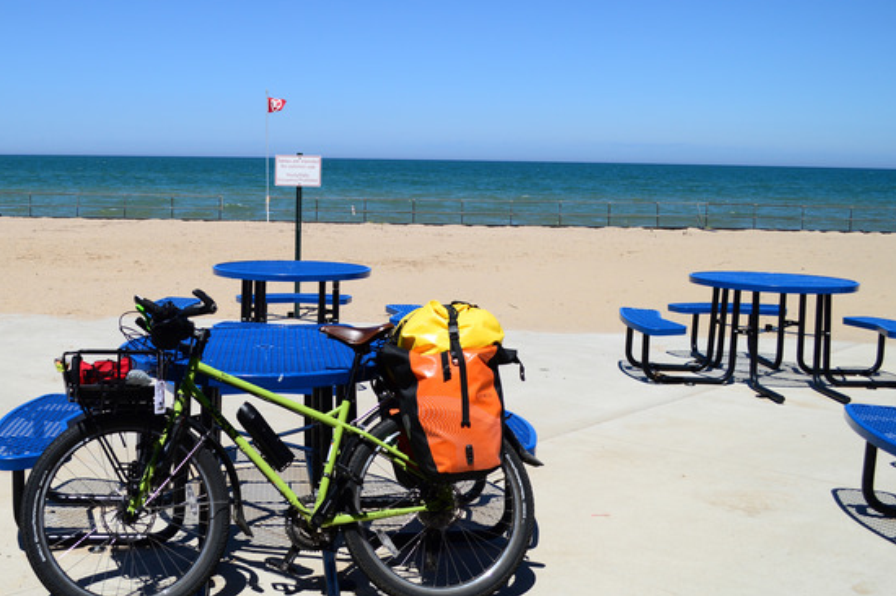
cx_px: 305
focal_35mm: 41
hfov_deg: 46.7
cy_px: 252
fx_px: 1020
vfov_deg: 32.5
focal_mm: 20
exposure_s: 1/1250
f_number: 4.5
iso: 100
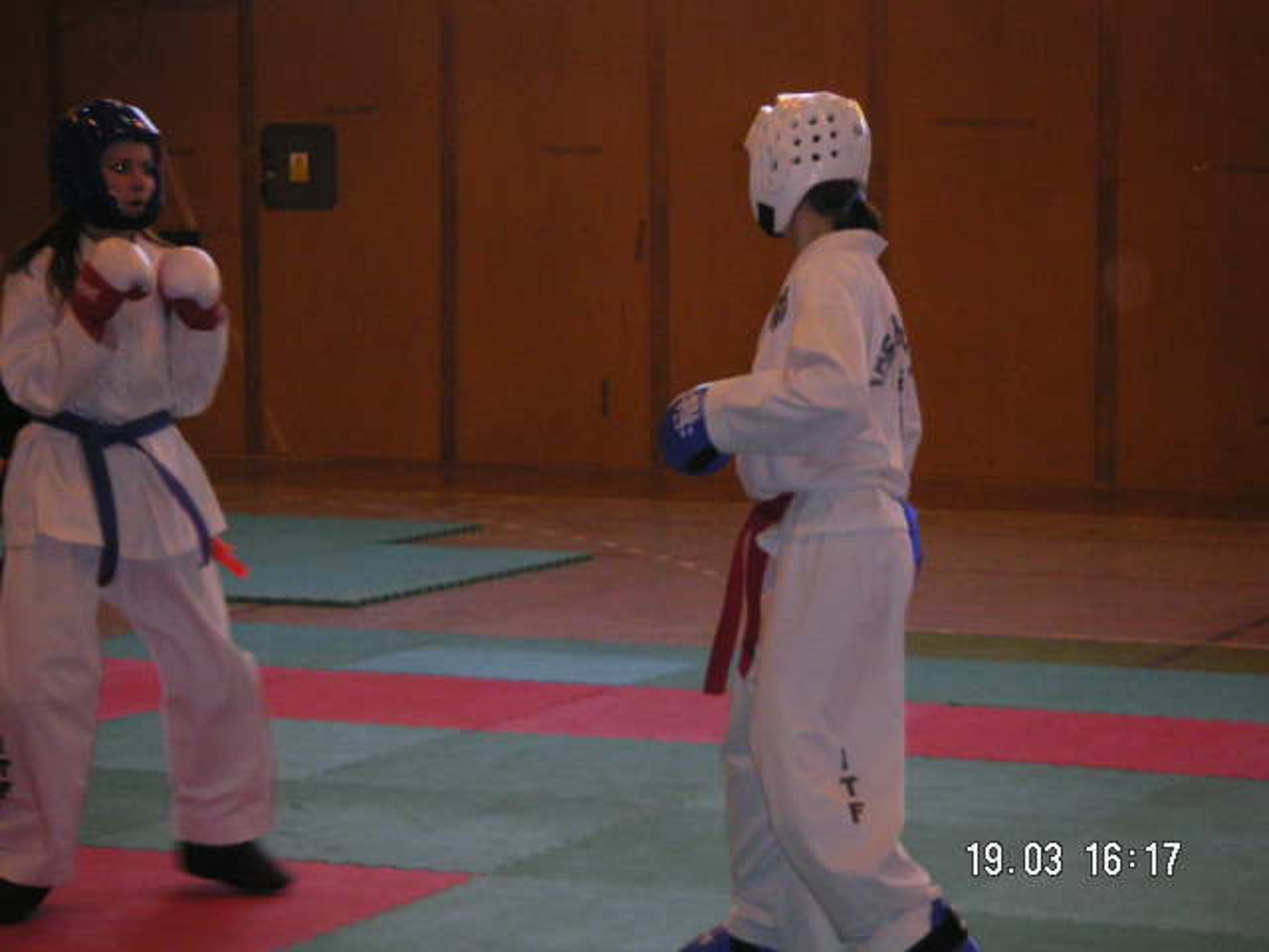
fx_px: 3923
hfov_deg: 18.4
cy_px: 476
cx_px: 634
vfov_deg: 13.8
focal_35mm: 107
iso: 200
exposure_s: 1/90
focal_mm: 14
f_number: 3.7
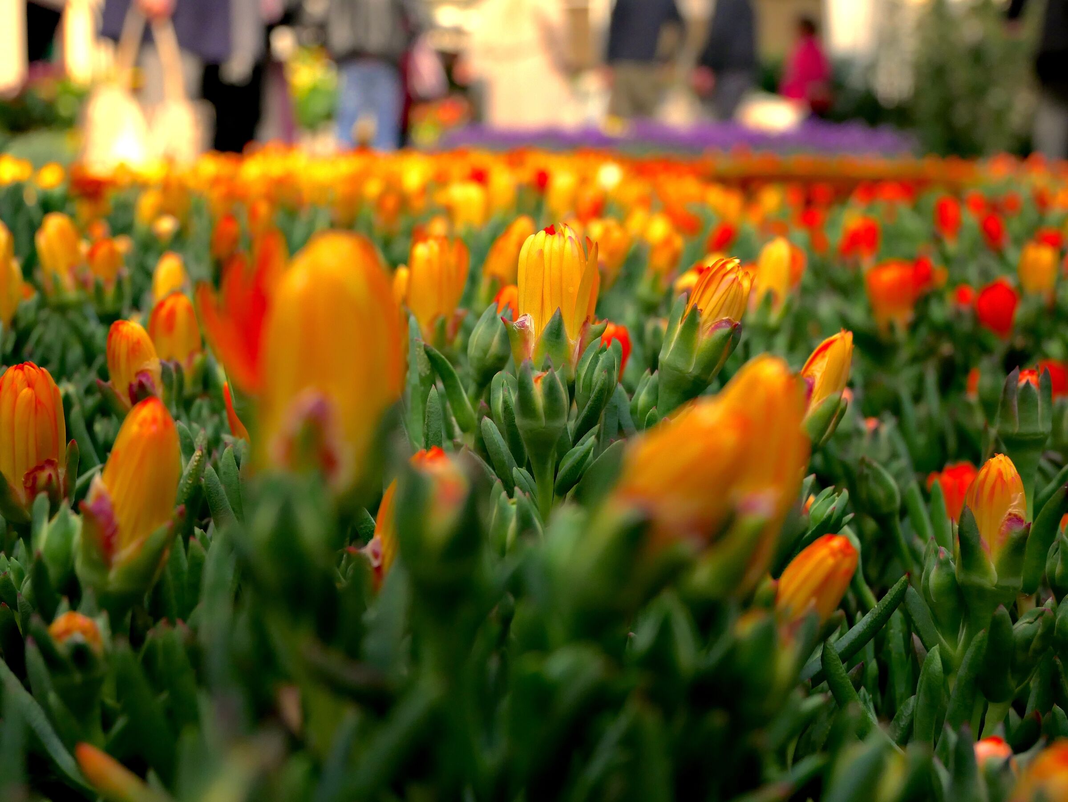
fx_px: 1049
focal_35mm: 34
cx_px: 534
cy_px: 401
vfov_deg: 41.8
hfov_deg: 53.9
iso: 800
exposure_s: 1/640
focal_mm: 17
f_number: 4.1
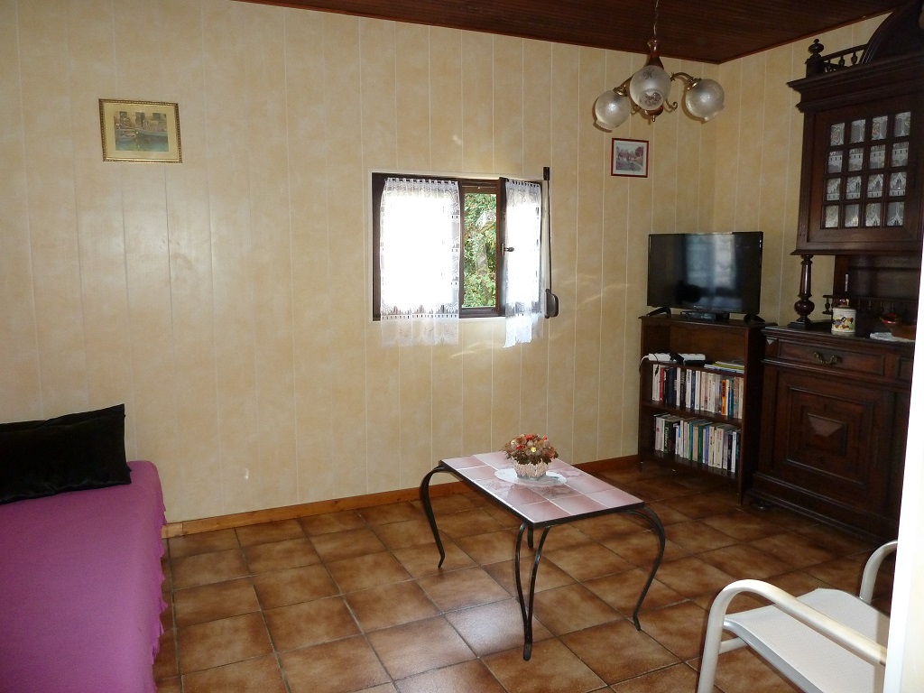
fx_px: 667
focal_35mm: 25
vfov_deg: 54.9
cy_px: 346
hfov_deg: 69.4
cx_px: 462
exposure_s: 1/30
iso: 250
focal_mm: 4.1
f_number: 3.3
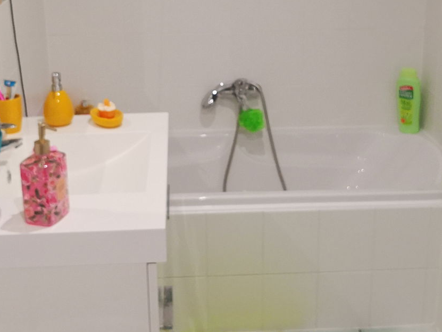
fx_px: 664
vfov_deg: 27.6
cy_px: 75
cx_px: 215
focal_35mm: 52
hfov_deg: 36.8
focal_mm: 3.95
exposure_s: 1/33.3
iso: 160
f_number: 1.6
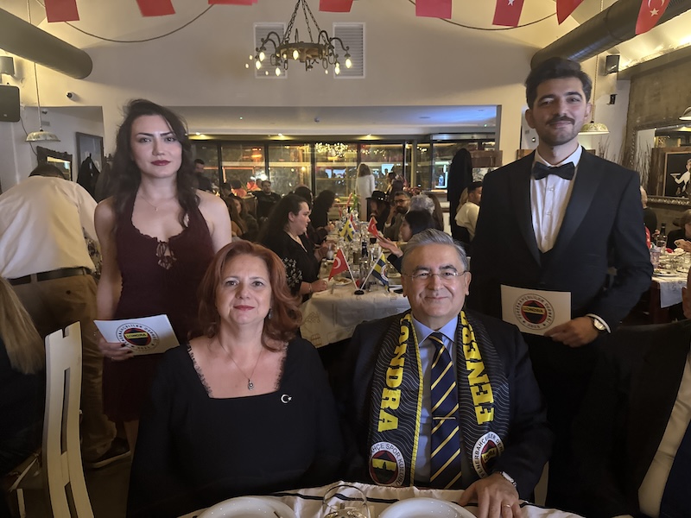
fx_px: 479
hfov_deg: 71.6
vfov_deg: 56.8
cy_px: 259
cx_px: 346
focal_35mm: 24
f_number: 1.78
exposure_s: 1/25
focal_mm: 6.76
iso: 1000
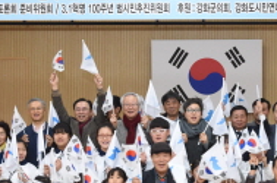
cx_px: 217
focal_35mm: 88
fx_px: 675
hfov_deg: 22.9
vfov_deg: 15.4
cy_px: 123
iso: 1800
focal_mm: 31
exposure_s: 1/60
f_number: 7.1
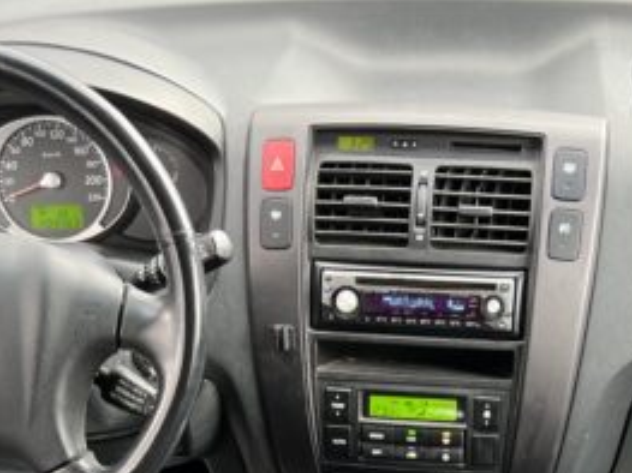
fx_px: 1442
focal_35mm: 79
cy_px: 679
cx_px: 397
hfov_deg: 24.7
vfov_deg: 17.1
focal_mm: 5.7
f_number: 1.5
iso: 80
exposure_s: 1/121
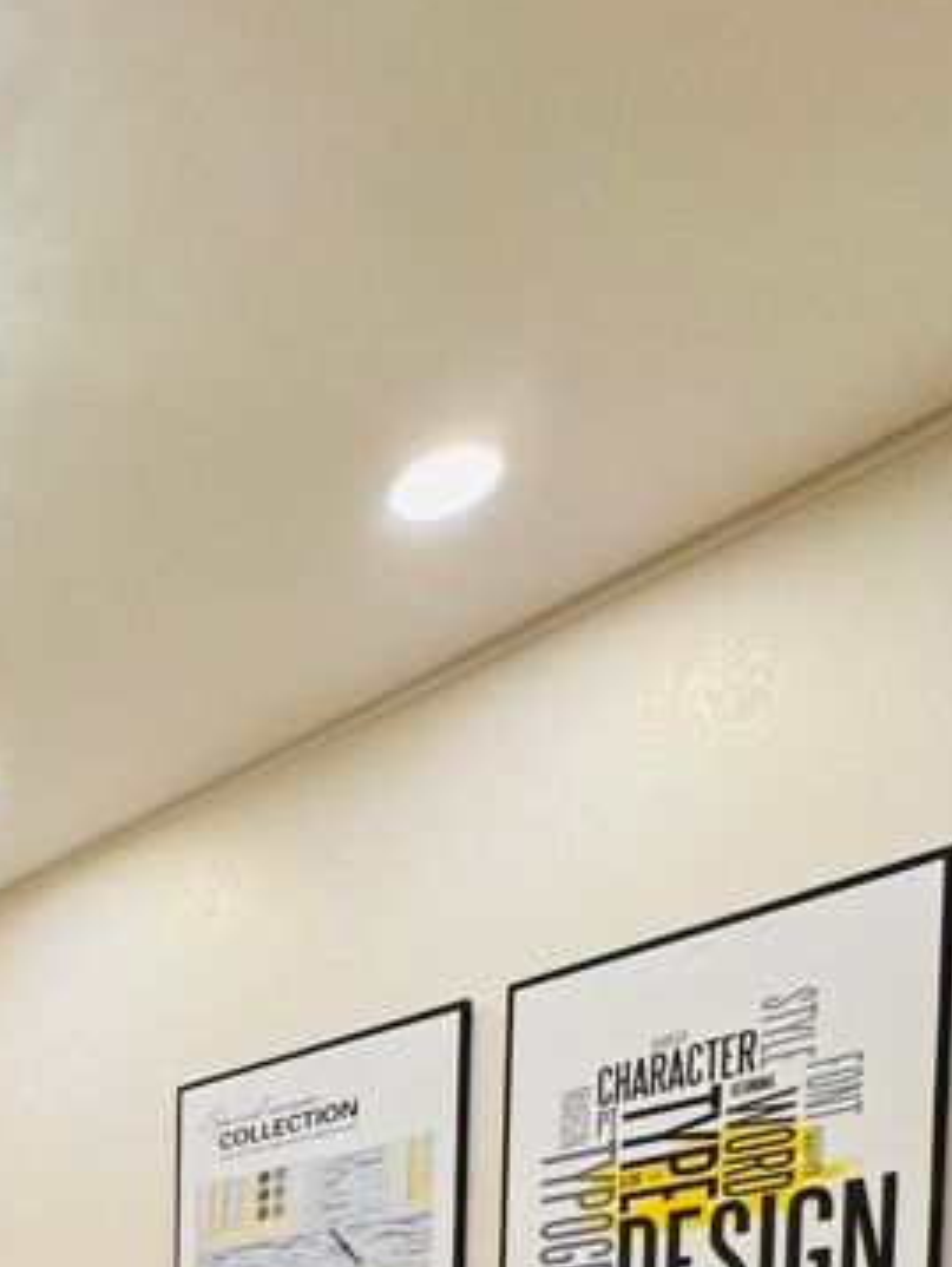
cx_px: -326
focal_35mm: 40
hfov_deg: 28.6
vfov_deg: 34.2
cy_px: 1624
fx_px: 1465
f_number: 2.2
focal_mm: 2.22
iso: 160
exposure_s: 1/100
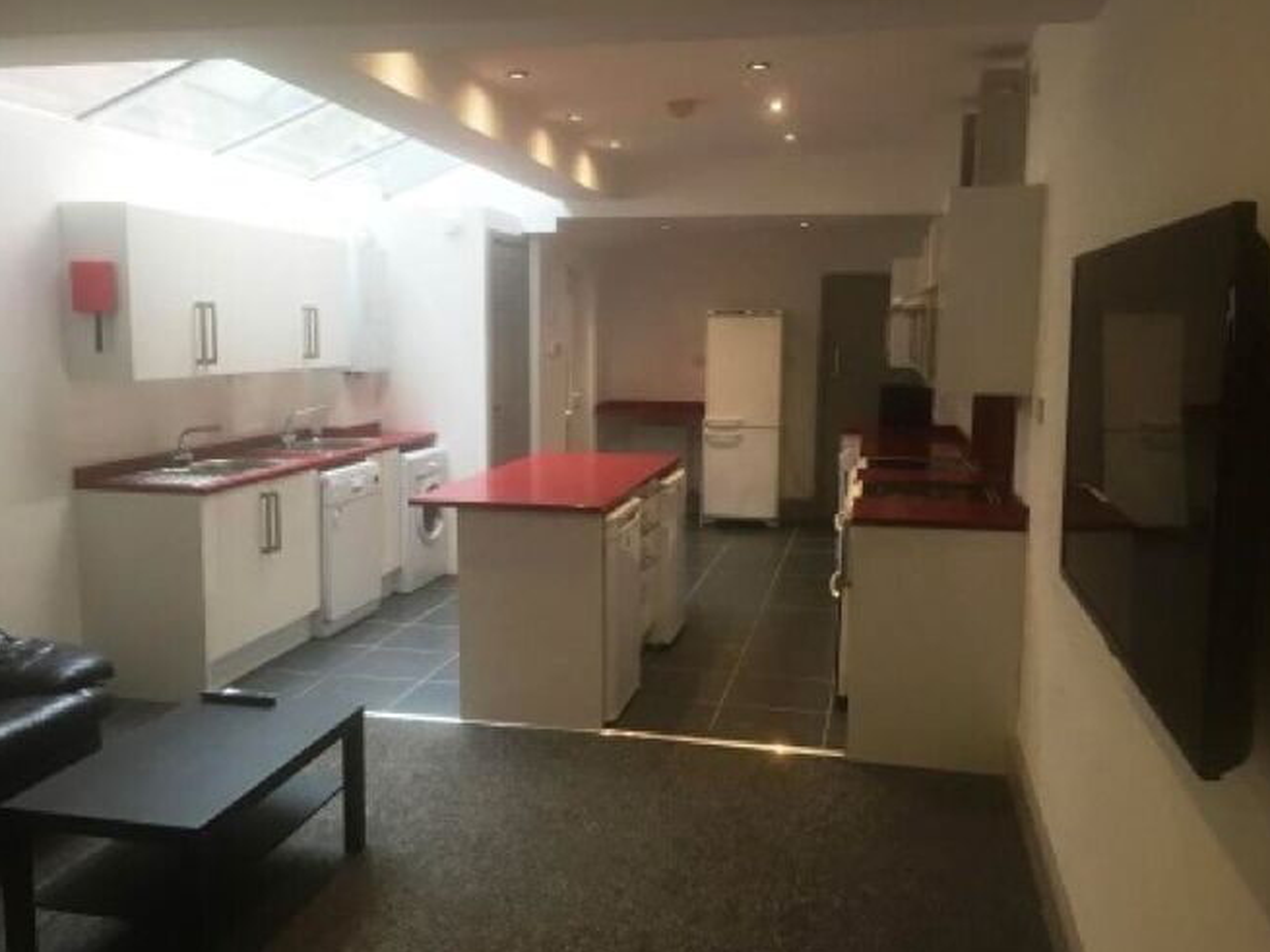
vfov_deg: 45.4
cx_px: 611
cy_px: 478
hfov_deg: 58.3
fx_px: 1137
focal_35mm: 31
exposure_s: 1/33
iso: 80
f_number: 2.2
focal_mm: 4.15
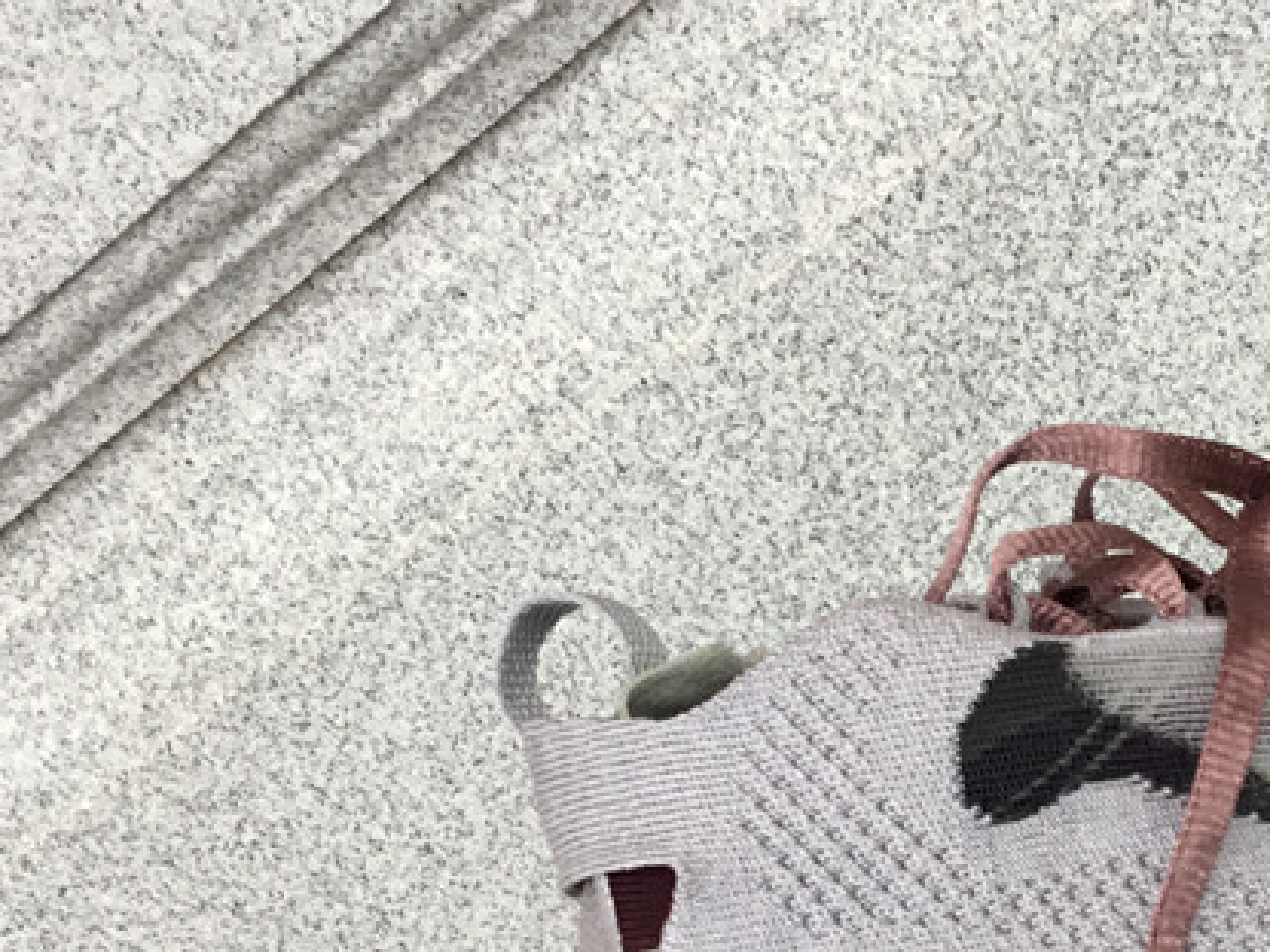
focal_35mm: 67
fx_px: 2458
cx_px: 1218
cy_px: 780
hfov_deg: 27.6
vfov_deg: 21.6
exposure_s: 1/100
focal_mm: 3.3
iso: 50
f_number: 2.4
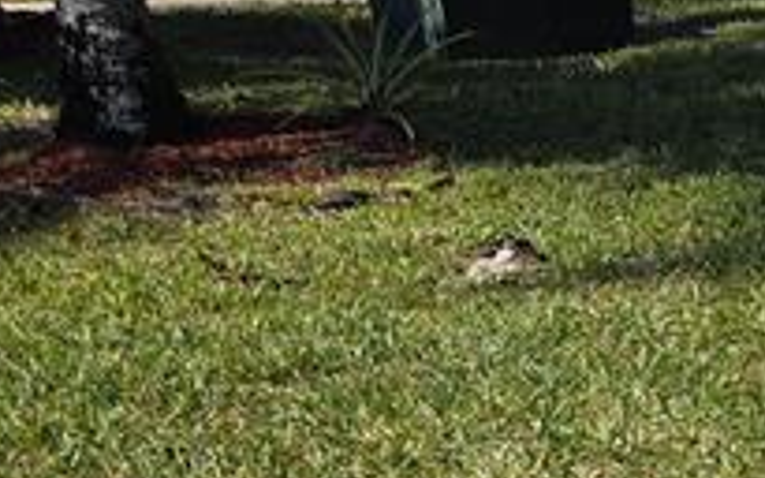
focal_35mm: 95
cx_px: 1254
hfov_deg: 18.5
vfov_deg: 12.9
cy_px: 751
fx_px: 1980
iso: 80
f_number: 1.8
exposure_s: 1/5129
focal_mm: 5.4
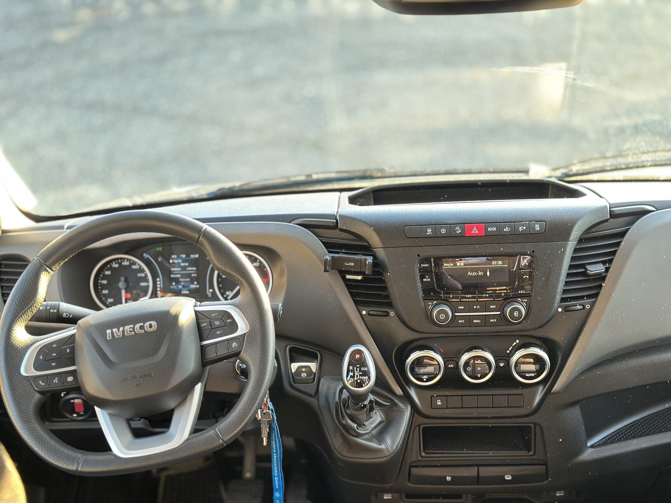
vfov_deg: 30.3
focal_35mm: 48
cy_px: 252
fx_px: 930
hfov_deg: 39.7
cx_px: 336
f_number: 1.78
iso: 250
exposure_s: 1/49
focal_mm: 6.86
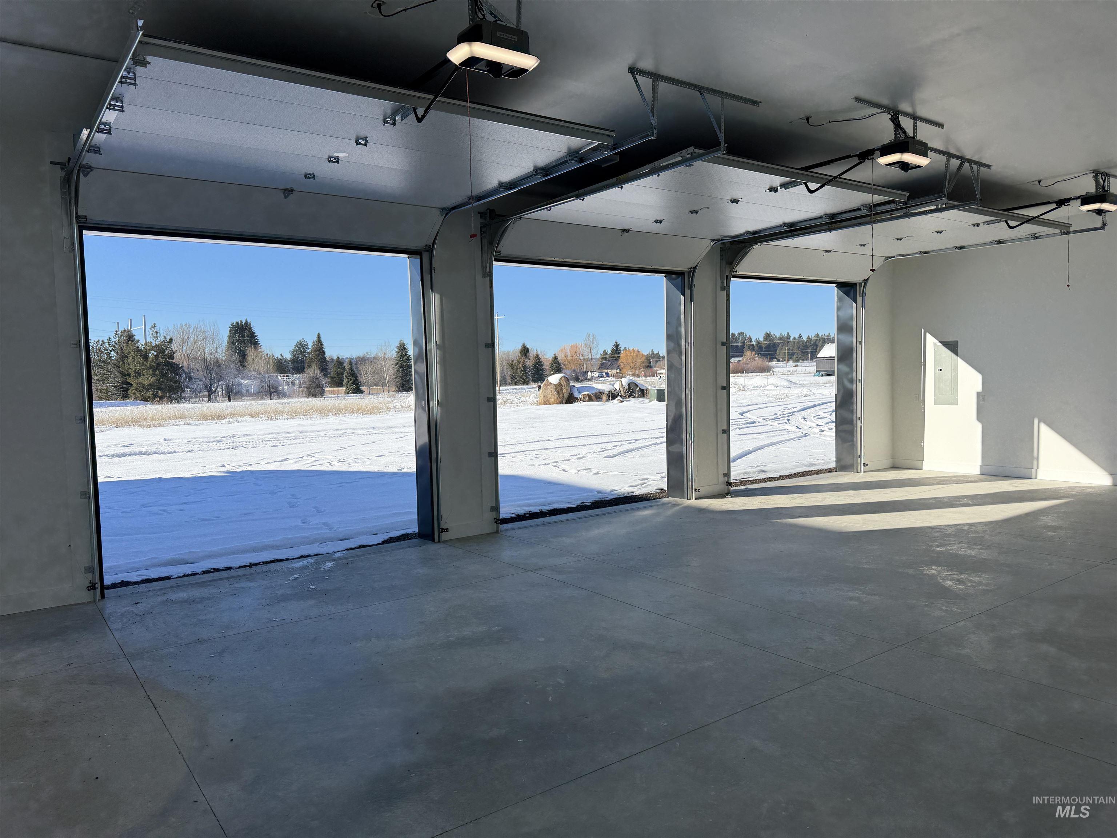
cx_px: 558
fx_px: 774
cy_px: 419
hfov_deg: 71.6
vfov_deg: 56.8
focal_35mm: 24
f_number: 1.78
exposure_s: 1/3759
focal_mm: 6.76
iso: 80
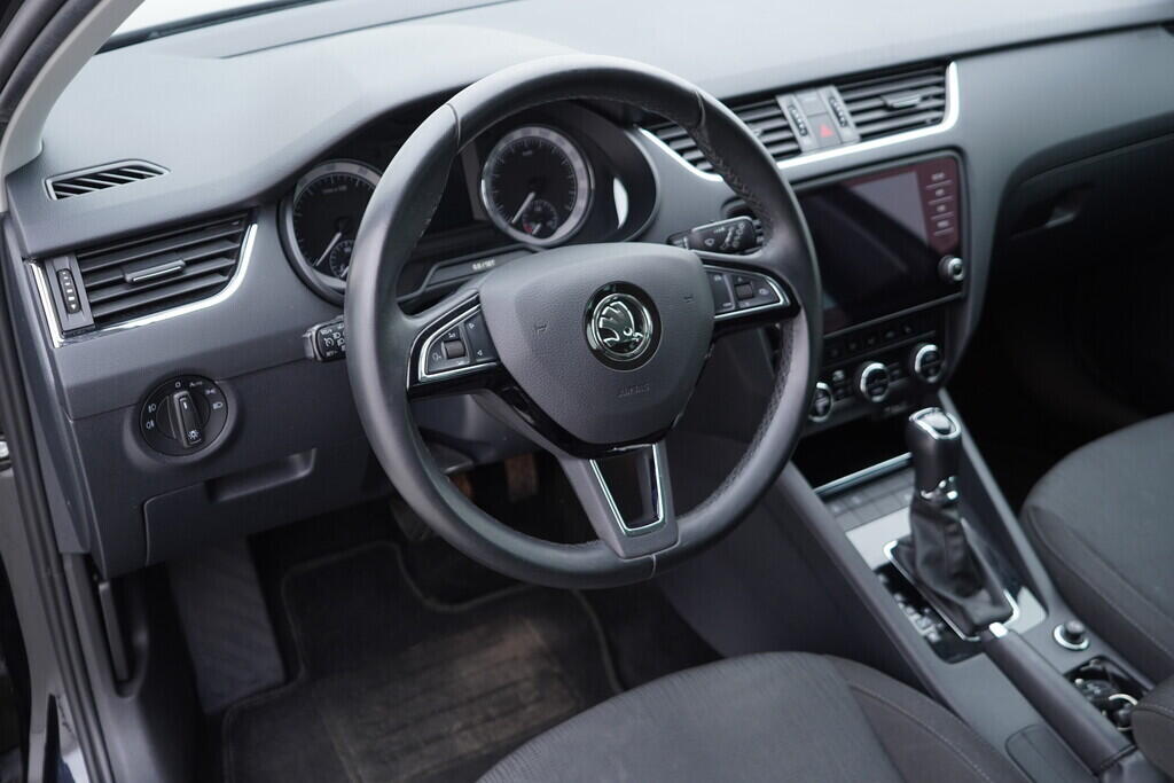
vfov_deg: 36.9
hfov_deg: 53.1
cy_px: 392
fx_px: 1174
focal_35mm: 36
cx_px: 587
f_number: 2.8
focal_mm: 24
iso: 250
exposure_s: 1/40
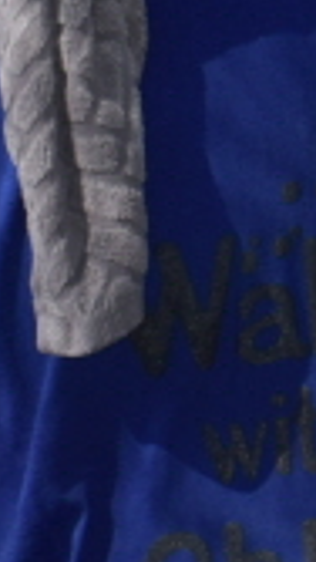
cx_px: 827
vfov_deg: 3.3
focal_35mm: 659
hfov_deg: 1.8
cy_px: -74
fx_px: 9812
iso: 100
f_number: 6.3
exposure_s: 1/160
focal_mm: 70
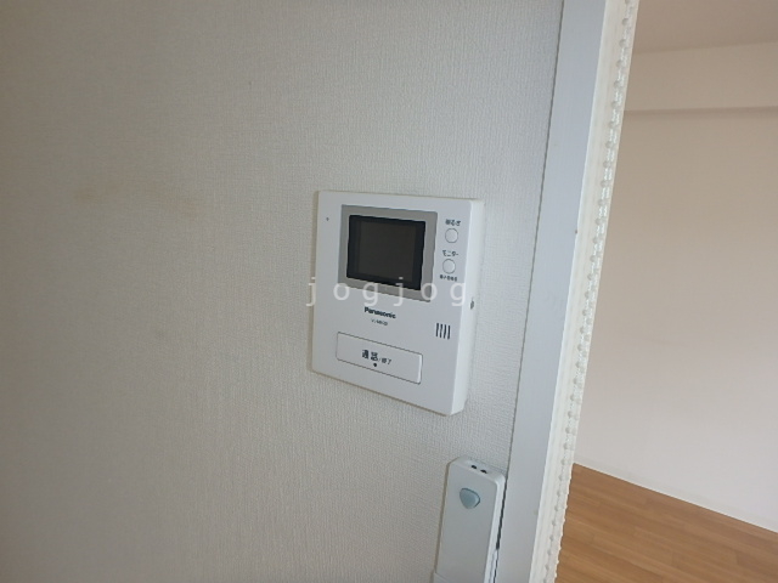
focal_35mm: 21
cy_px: 292
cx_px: 389
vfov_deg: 63.4
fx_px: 472
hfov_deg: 79.0
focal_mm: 3.7
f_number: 3.5
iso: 125
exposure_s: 1/80
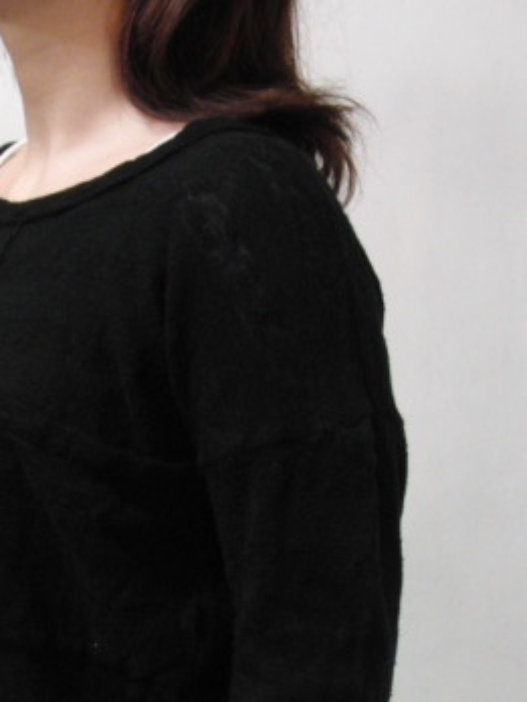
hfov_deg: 21.5
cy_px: 637
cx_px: 139
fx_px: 1380
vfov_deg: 27.5
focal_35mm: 68
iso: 400
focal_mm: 6.42
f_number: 3.6
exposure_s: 1/15
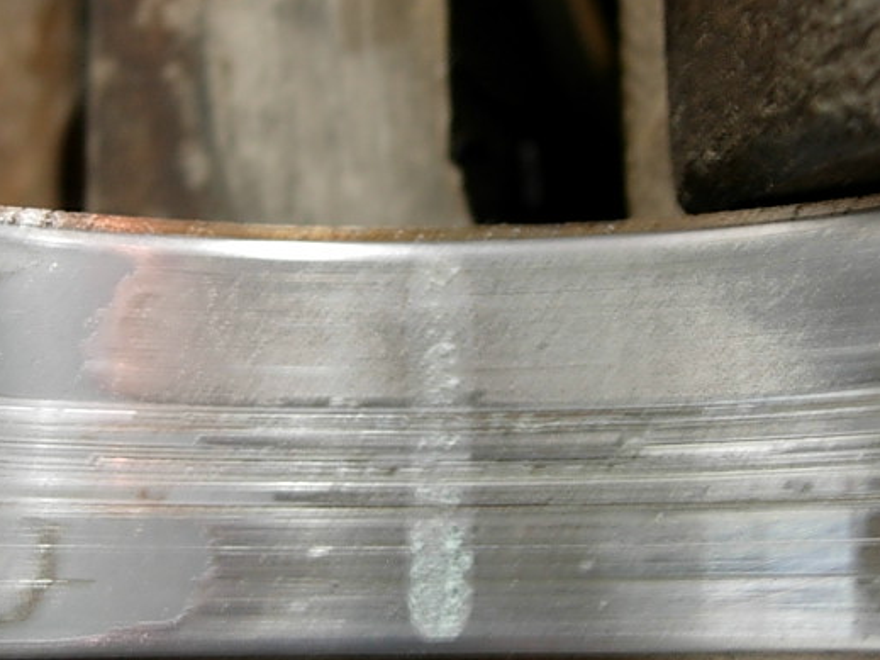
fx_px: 1906
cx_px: 478
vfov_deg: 19.6
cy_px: 377
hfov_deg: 26.0
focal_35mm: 75
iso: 64
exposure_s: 1/4
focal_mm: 7.8
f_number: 2.8
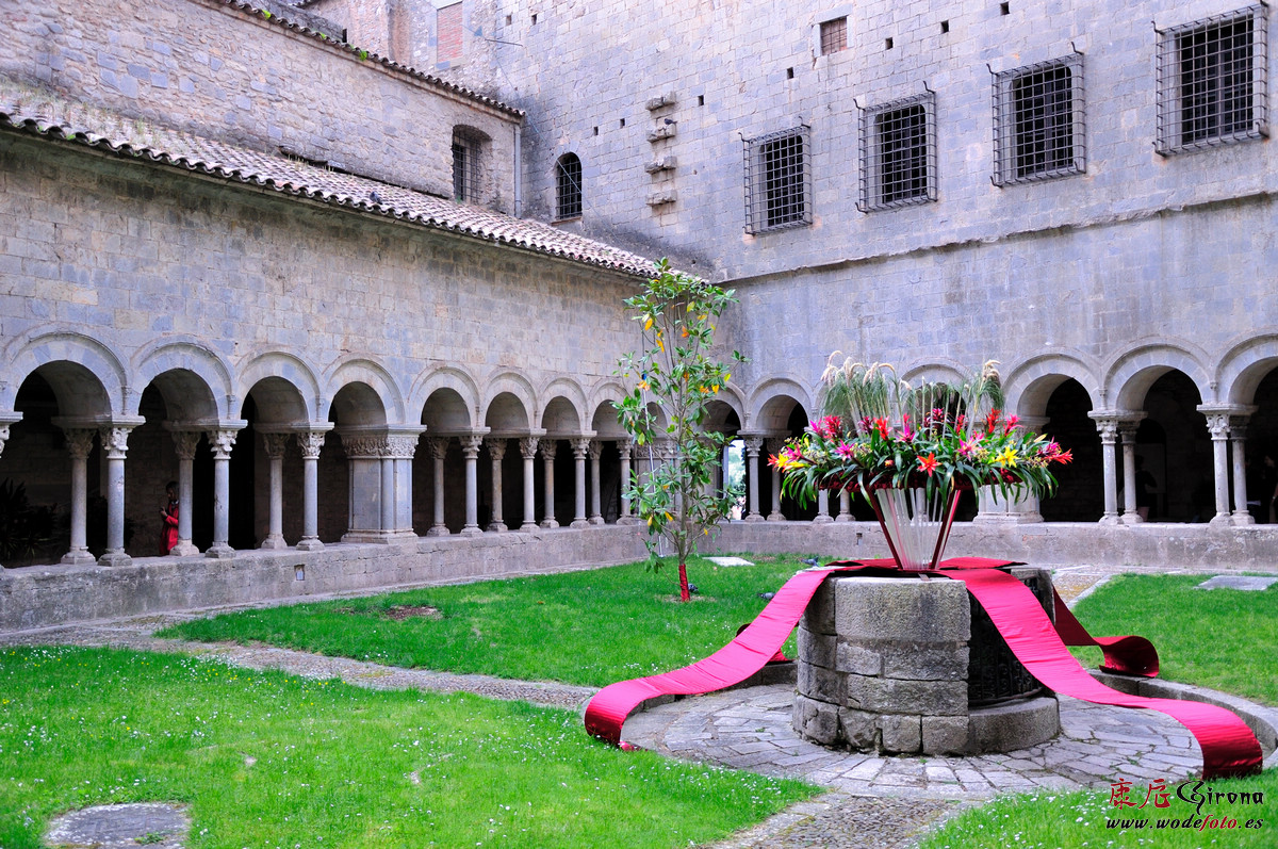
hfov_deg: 53.2
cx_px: 639
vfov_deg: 36.8
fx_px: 1276
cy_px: 424
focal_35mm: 36
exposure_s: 1/200
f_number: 3.8
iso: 200
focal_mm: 24
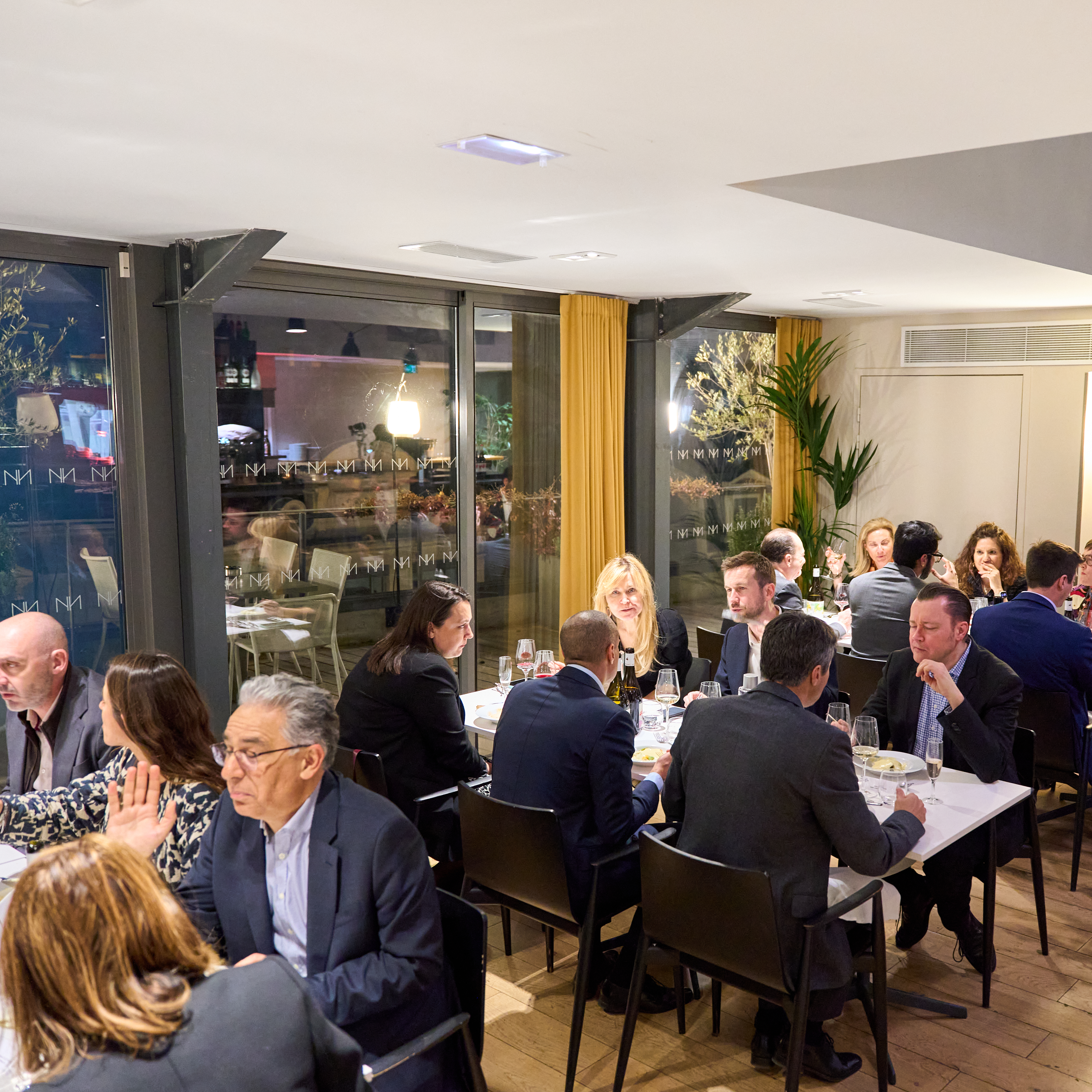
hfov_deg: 52.1
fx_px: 1106
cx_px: 670
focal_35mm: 31
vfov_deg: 52.5
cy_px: 545
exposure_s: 1/50
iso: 3200
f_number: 2.8
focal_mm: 24
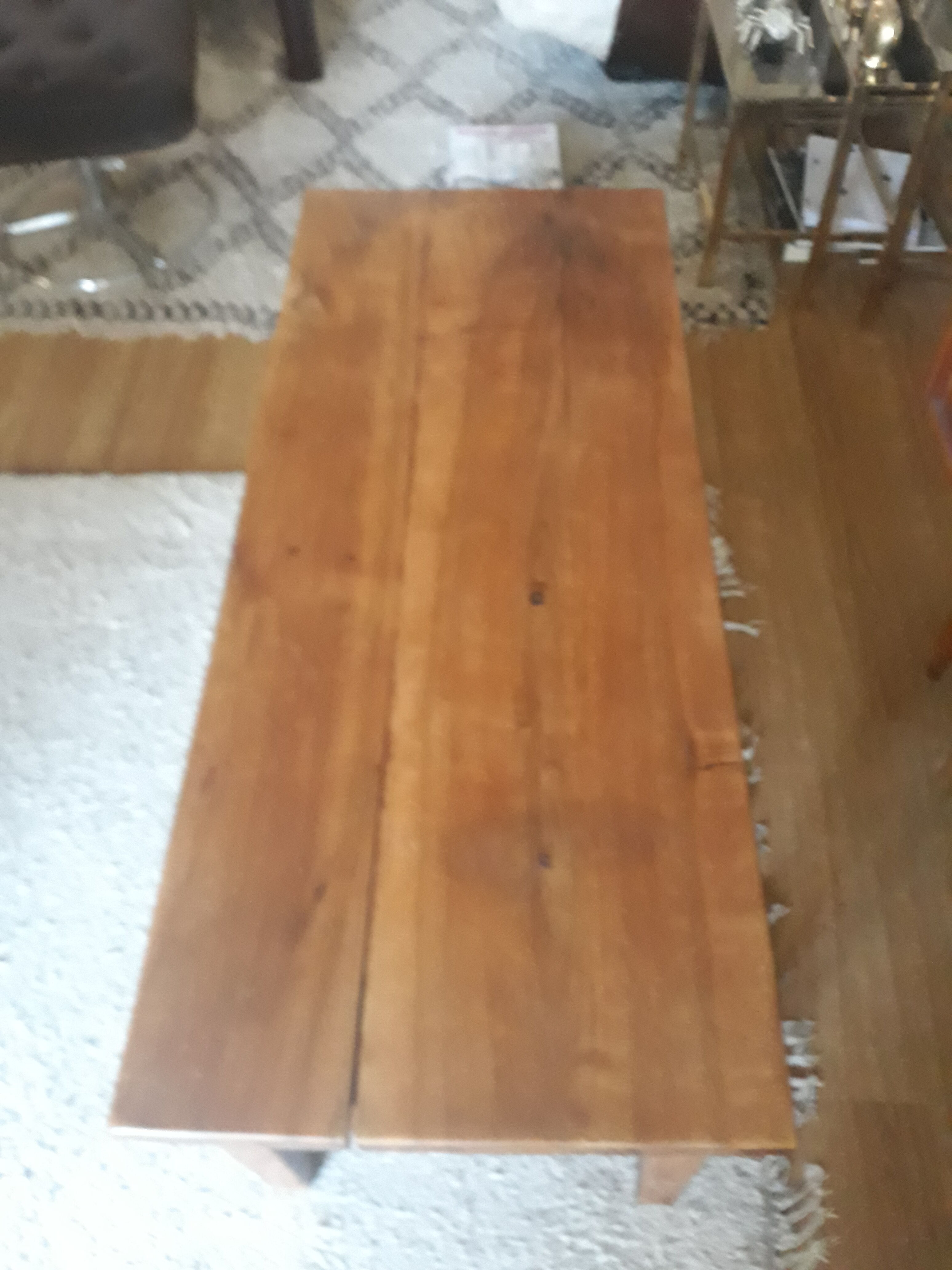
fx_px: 990
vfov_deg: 65.3
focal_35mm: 27
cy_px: 635
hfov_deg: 51.4
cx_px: 476
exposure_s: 1/25
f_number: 1.7
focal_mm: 3.71
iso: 500
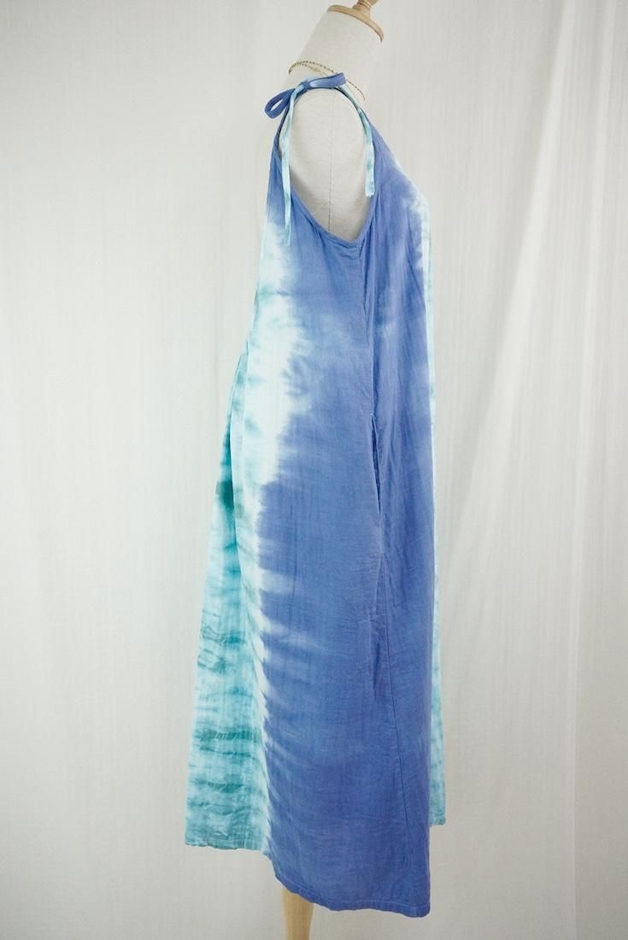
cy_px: 470
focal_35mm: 30
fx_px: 784
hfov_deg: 43.7
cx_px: 314
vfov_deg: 61.9
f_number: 5.6
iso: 6400
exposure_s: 1/800
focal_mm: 20
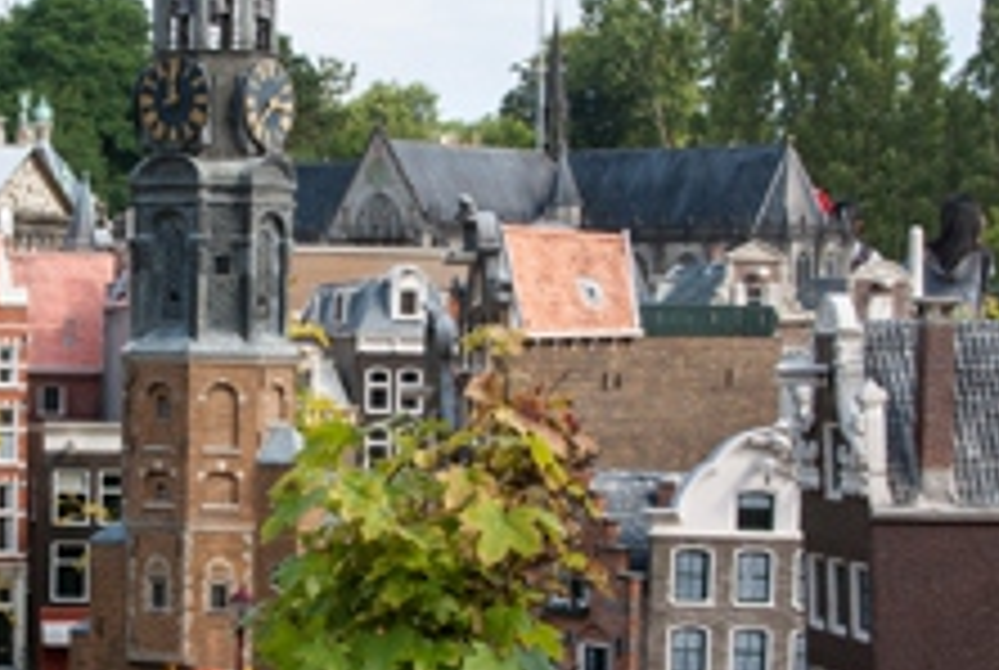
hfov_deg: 17.1
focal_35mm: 118
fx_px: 3285
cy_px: 416
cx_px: 189
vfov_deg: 11.6
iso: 100
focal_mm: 35
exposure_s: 1/80
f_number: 9
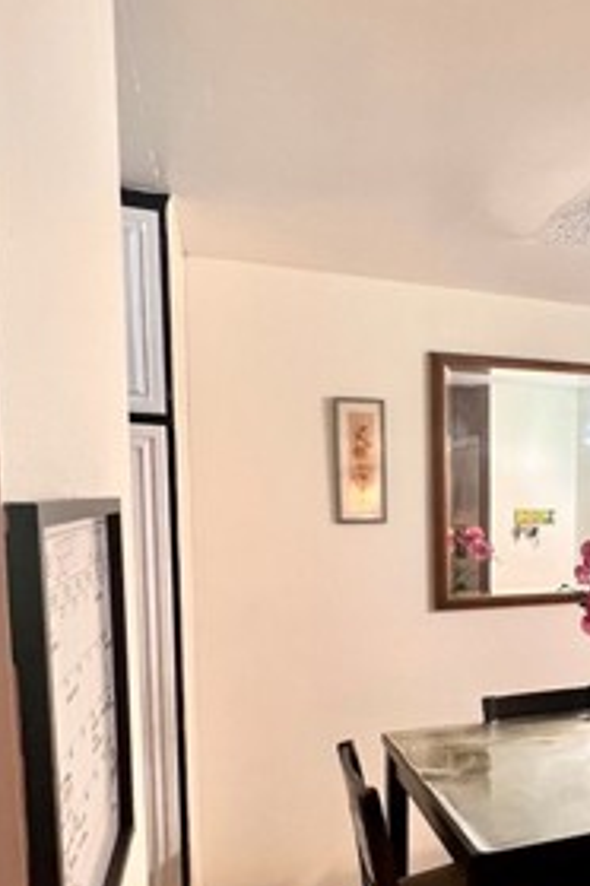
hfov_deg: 37.6
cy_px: 578
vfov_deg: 59.1
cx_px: 596
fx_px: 762
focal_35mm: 31
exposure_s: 1/60
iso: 160
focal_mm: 1.57
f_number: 1.8
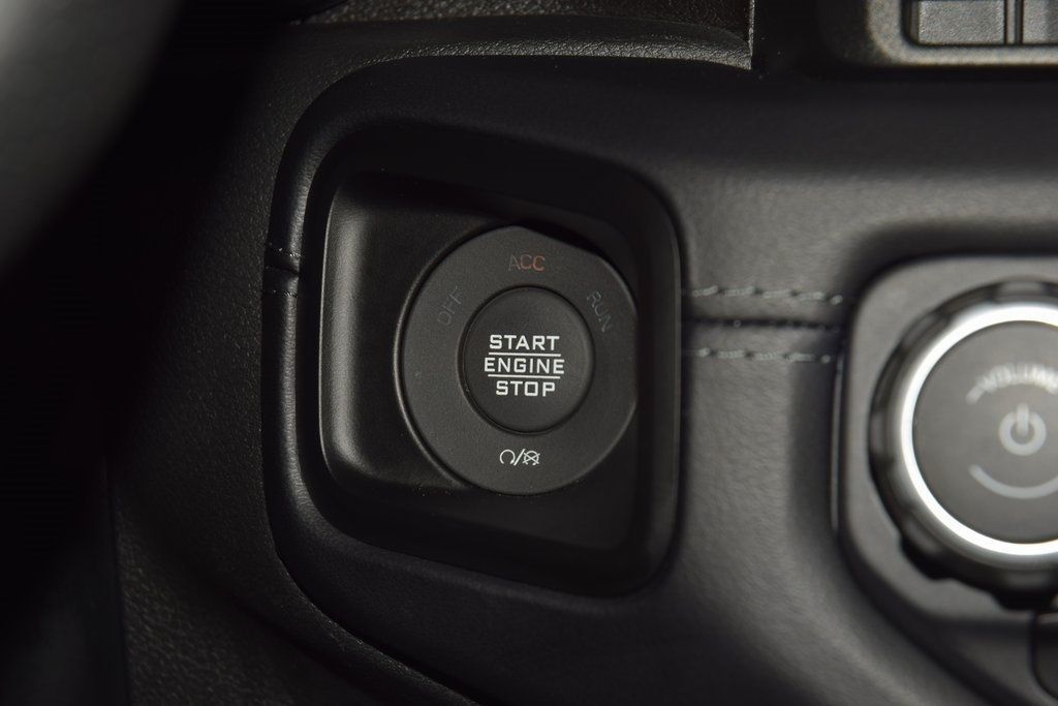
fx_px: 3086
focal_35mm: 105
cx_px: 529
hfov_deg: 19.5
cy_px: 353
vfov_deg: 13.0
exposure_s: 1/125
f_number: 8
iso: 100
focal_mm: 70
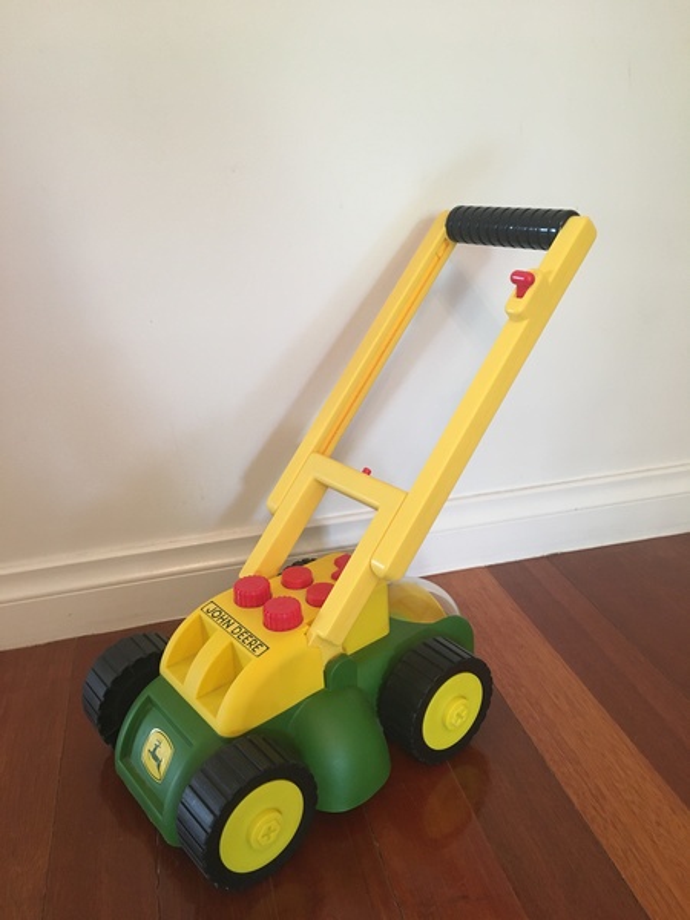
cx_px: 345
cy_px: 460
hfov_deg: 48.2
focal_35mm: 29
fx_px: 771
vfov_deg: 61.7
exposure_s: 1/33
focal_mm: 4.15
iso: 160
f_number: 2.2
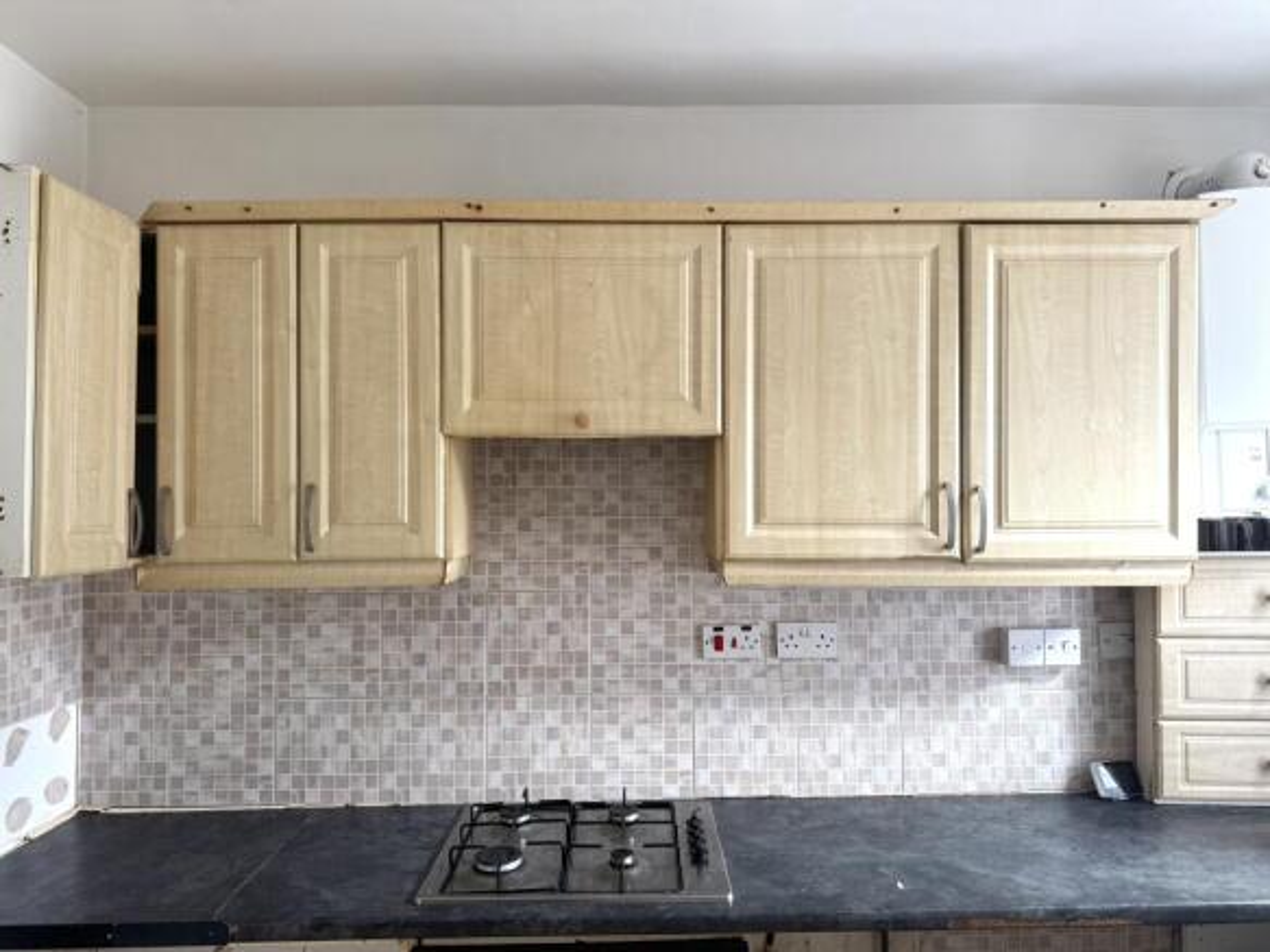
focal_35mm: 24
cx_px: 635
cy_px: 476
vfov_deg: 56.8
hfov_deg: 71.6
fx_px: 880
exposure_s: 1/70
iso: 200
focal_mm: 6.76
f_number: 1.78
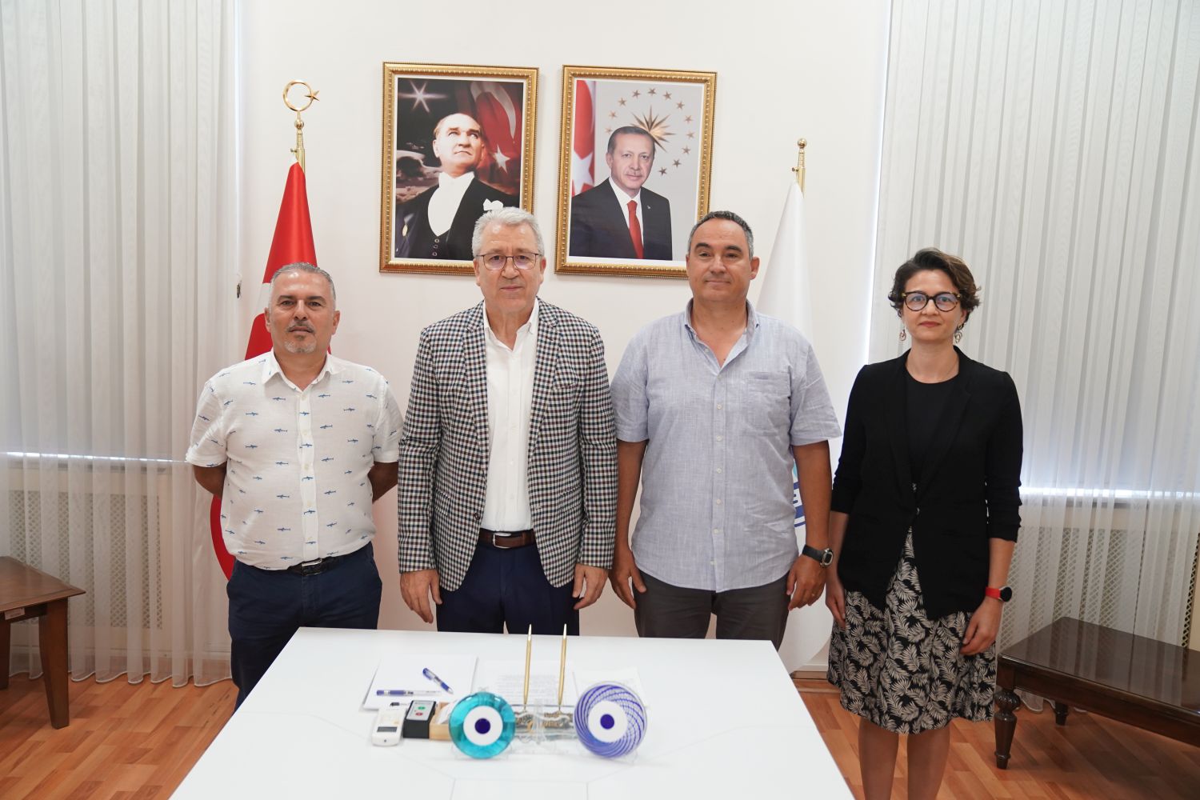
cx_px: 600
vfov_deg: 42.3
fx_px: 1033
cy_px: 400
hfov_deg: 60.3
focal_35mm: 31
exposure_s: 1/125
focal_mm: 31
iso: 1600
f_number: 3.2
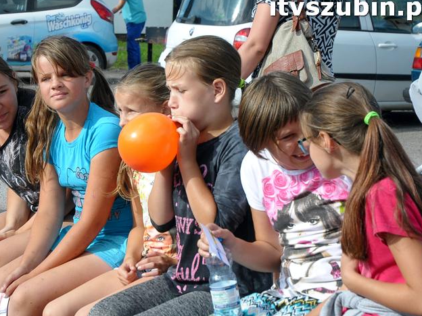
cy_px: 166
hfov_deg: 17.9
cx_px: 166
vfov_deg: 13.5
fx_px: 1341
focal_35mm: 110
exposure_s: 1/1250
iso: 800
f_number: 9
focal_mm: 56
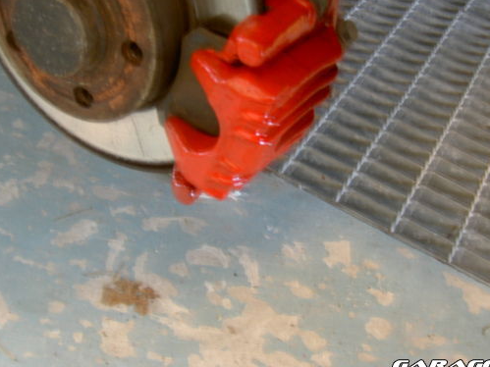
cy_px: 139
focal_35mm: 50
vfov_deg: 29.0
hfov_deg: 38.2
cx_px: 246
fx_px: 708
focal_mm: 8
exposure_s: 1
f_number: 2.8
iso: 100
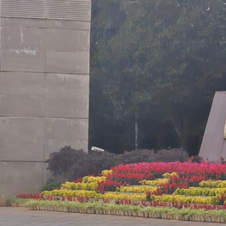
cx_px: 318
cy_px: 121
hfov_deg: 5.3
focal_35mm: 329
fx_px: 2430
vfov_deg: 5.3
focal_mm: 8.67
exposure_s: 1/100
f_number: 2.4
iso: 100
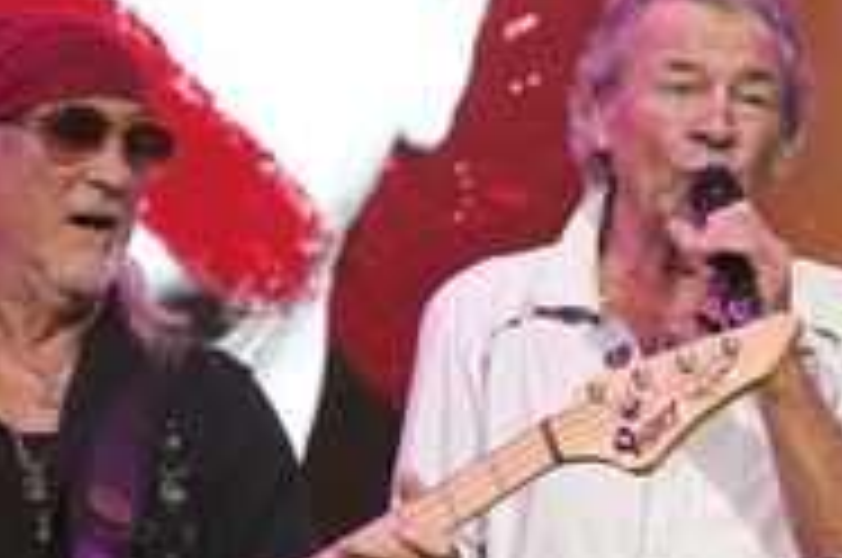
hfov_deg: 12.5
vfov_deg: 8.3
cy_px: 472
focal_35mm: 164
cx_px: 570
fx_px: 3829
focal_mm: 68
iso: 640
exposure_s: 1/320
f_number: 5.6
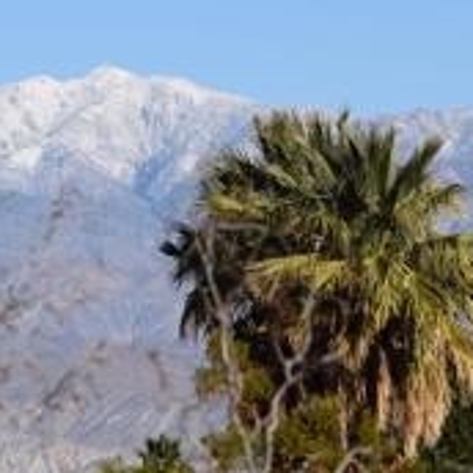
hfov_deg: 4.0
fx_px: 6756
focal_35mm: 437
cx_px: -3
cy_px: -12
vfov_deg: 4.0
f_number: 11
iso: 200
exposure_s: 1/500
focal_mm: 92
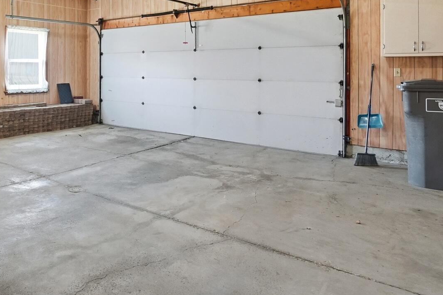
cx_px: 110
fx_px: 345
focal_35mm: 28
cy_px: 66
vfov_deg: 44.5
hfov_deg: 61.8
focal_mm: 10
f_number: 4.5
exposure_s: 1/40
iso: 100
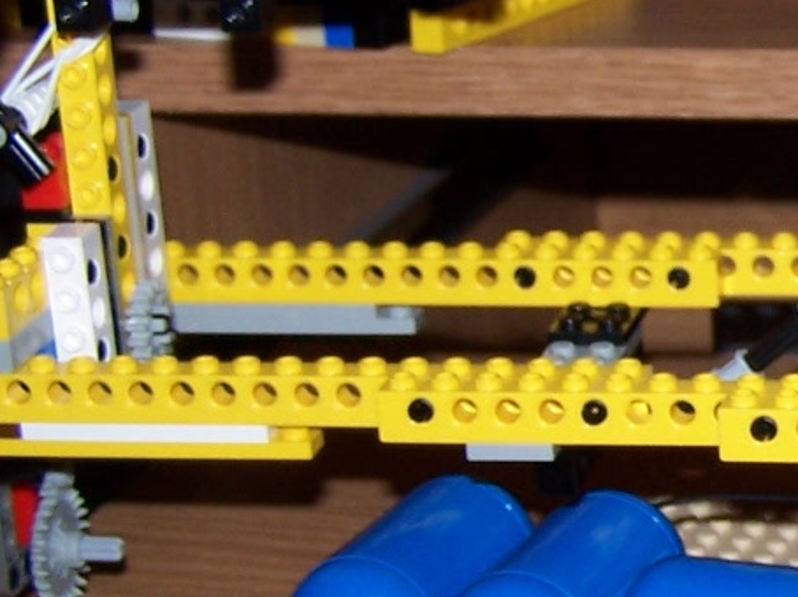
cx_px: 1146
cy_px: 314
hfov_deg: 14.3
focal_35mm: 130
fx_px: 2995
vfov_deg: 11.4
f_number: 2.8
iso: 80
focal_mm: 6.3
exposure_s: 1/60
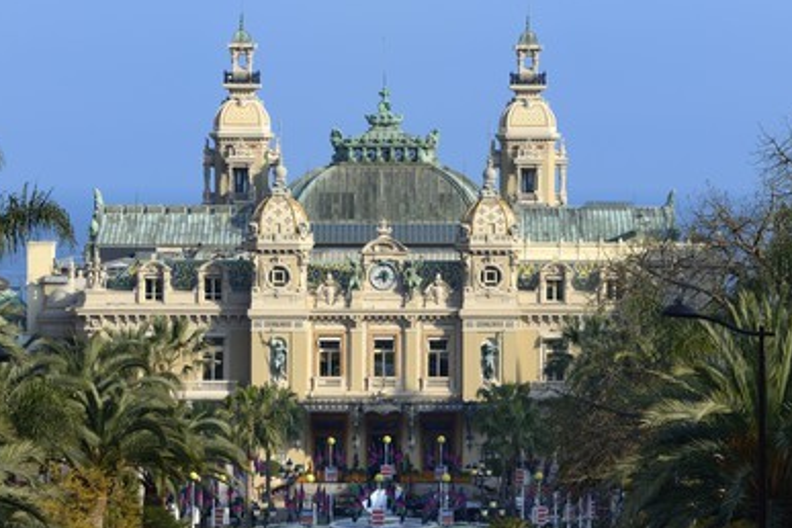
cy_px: 274
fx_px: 3938
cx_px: 383
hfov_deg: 11.5
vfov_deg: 7.7
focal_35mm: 179
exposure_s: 1/200
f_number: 10
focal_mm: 165
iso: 200
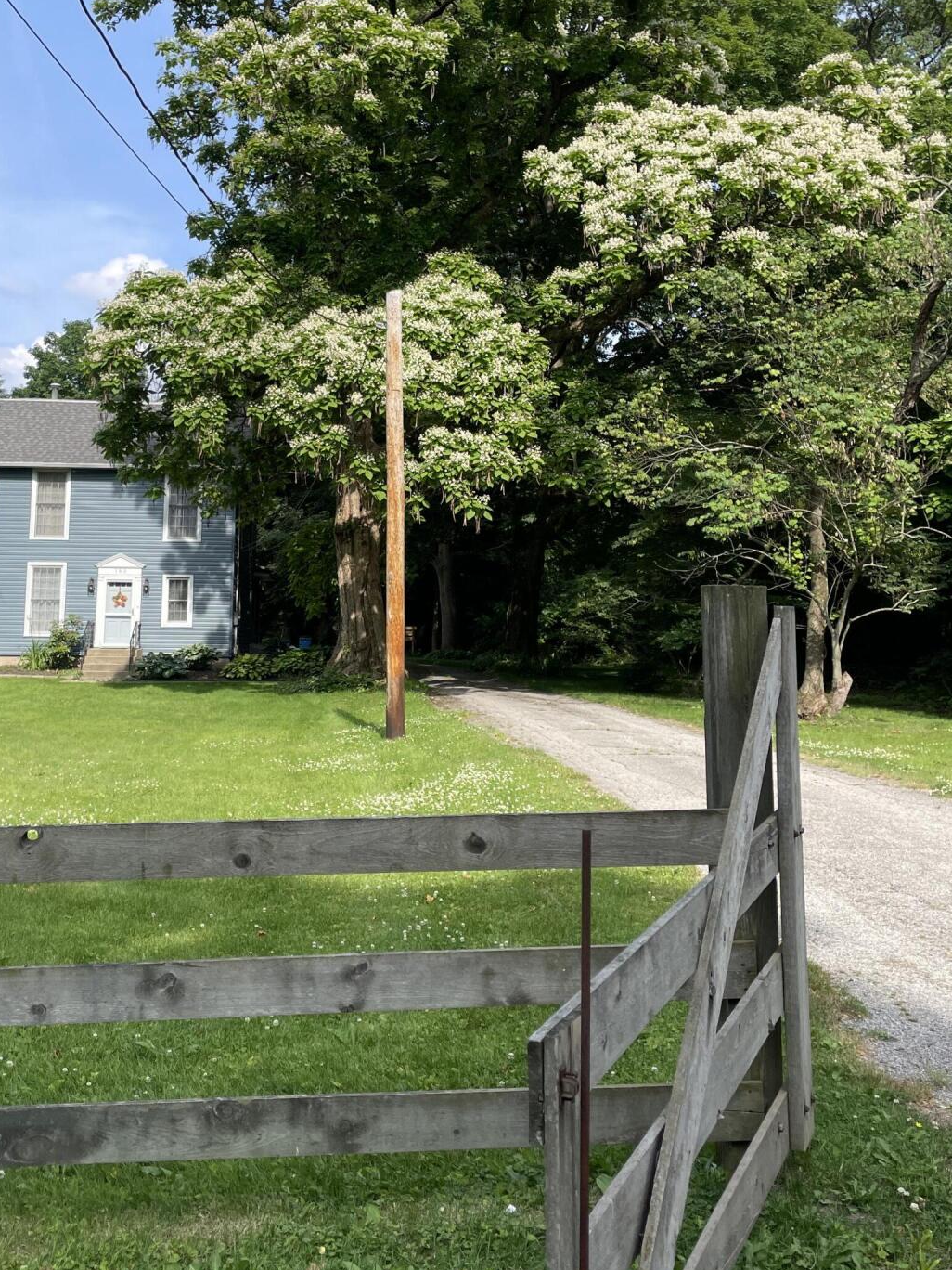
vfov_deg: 48.5
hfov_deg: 37.5
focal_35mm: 38
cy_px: 473
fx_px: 1393
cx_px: 364
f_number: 1.6
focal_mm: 4.2
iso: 32
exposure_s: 1/1949
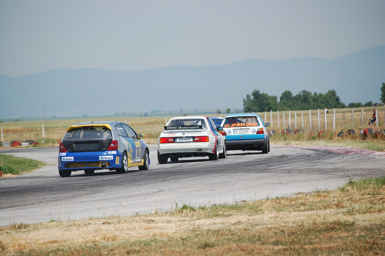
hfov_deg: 11.0
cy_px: 128
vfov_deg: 7.3
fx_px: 2003
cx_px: 192
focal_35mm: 188
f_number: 5
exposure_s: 1/1250
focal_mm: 125
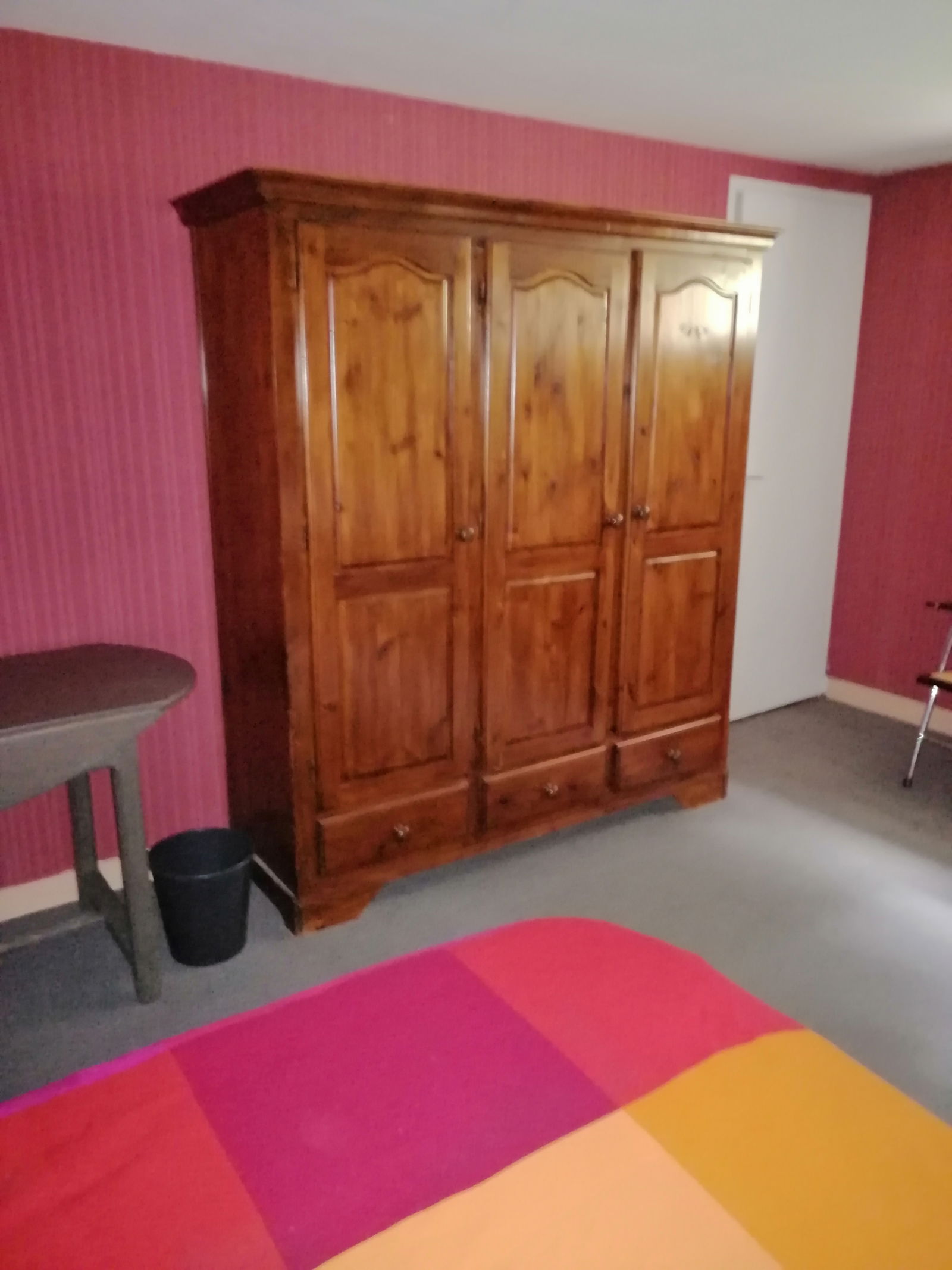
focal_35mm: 27
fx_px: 990
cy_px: 635
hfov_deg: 51.4
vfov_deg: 65.3
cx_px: 476
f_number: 1.8
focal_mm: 3.95
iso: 1250
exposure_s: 1/12.5
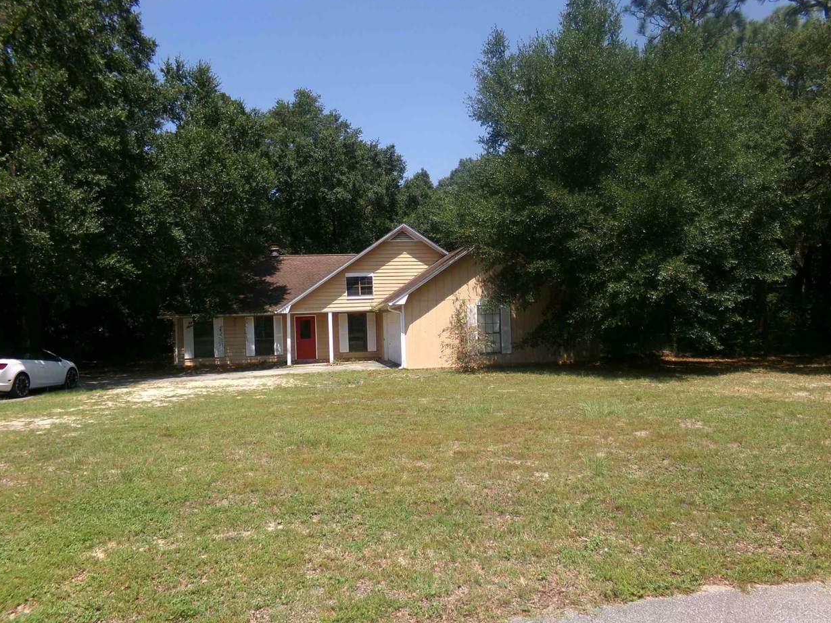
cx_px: 417
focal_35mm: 25
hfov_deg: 69.4
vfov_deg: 54.9
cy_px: 320
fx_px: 600
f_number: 3.7
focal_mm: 4.3
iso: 100
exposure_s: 1/600
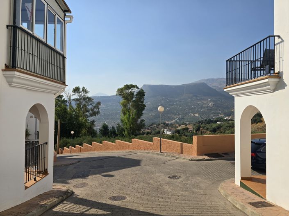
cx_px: 144
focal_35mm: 23
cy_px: 108
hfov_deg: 74.0
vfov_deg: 58.8
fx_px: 192
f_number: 1.7
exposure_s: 1/1488
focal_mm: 6.3
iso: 12
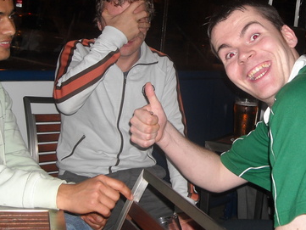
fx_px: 548
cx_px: 183
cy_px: 79
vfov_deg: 23.6
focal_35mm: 62
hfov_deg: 31.1
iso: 100
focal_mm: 5.7
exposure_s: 1/60
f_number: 2.8
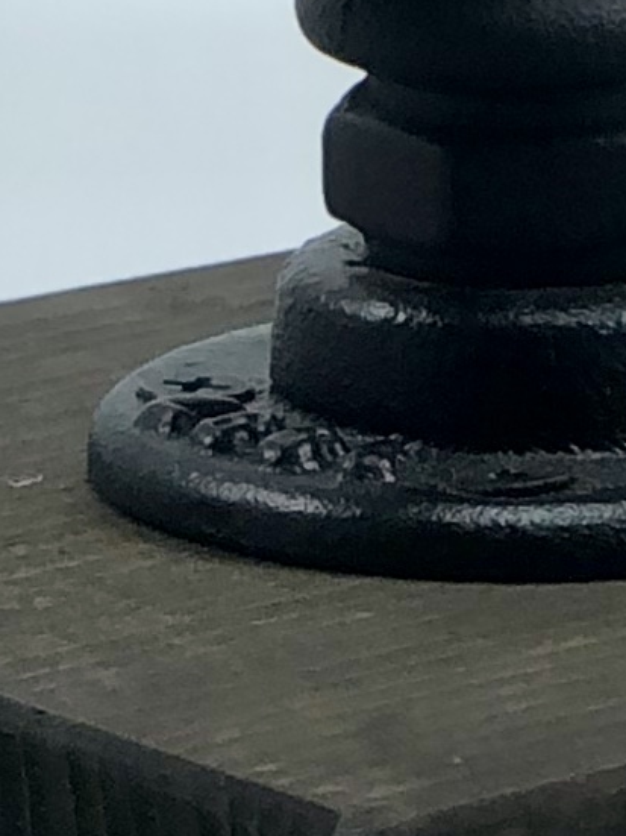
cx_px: 443
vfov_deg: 4.7
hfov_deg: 3.6
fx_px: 10059
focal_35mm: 417
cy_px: -1017
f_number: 2.8
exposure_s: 1/110
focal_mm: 6.6
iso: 20
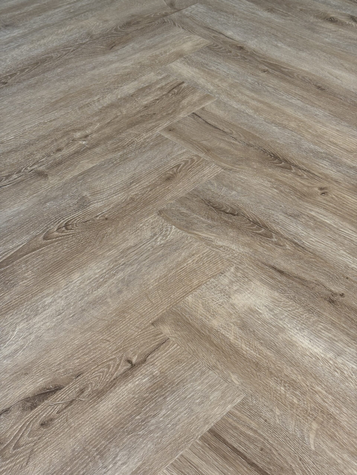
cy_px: 238
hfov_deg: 28.0
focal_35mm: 52
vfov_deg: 36.8
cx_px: 178
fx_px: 715
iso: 32
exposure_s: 1/50
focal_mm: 5.96
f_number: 1.6
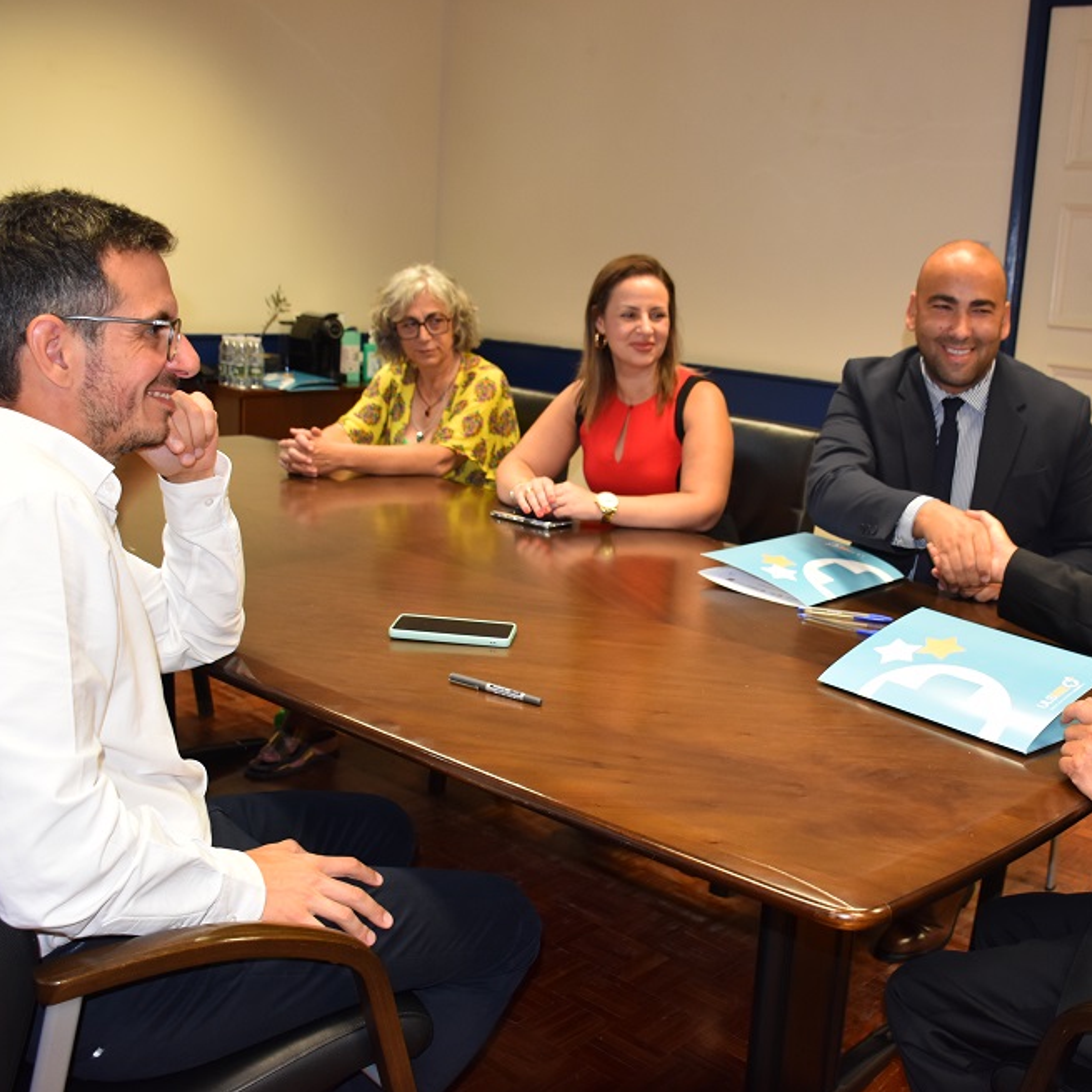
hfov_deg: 46.6
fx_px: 1249
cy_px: 545
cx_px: 707
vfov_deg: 47.2
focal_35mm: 35
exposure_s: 1/80
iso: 800
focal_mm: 18
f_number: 4.5
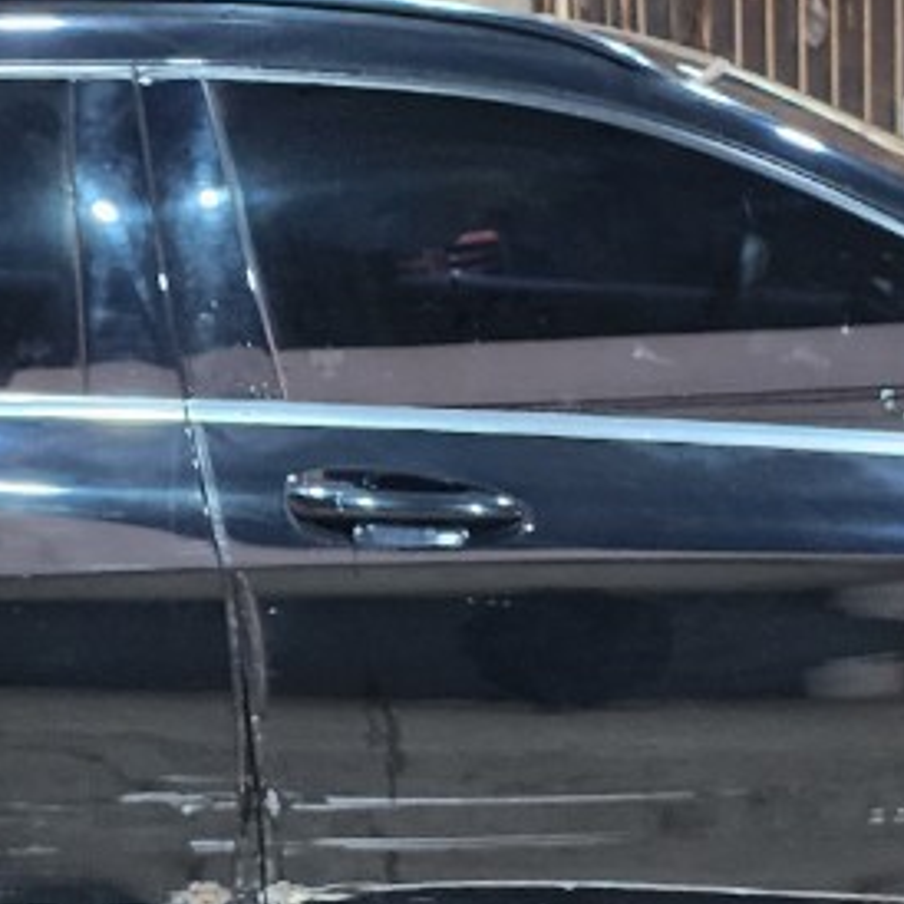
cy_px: 350
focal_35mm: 95
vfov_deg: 18.3
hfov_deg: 18.3
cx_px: 498
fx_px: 2807
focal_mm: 6.4
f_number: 1.8
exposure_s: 1/120
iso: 320
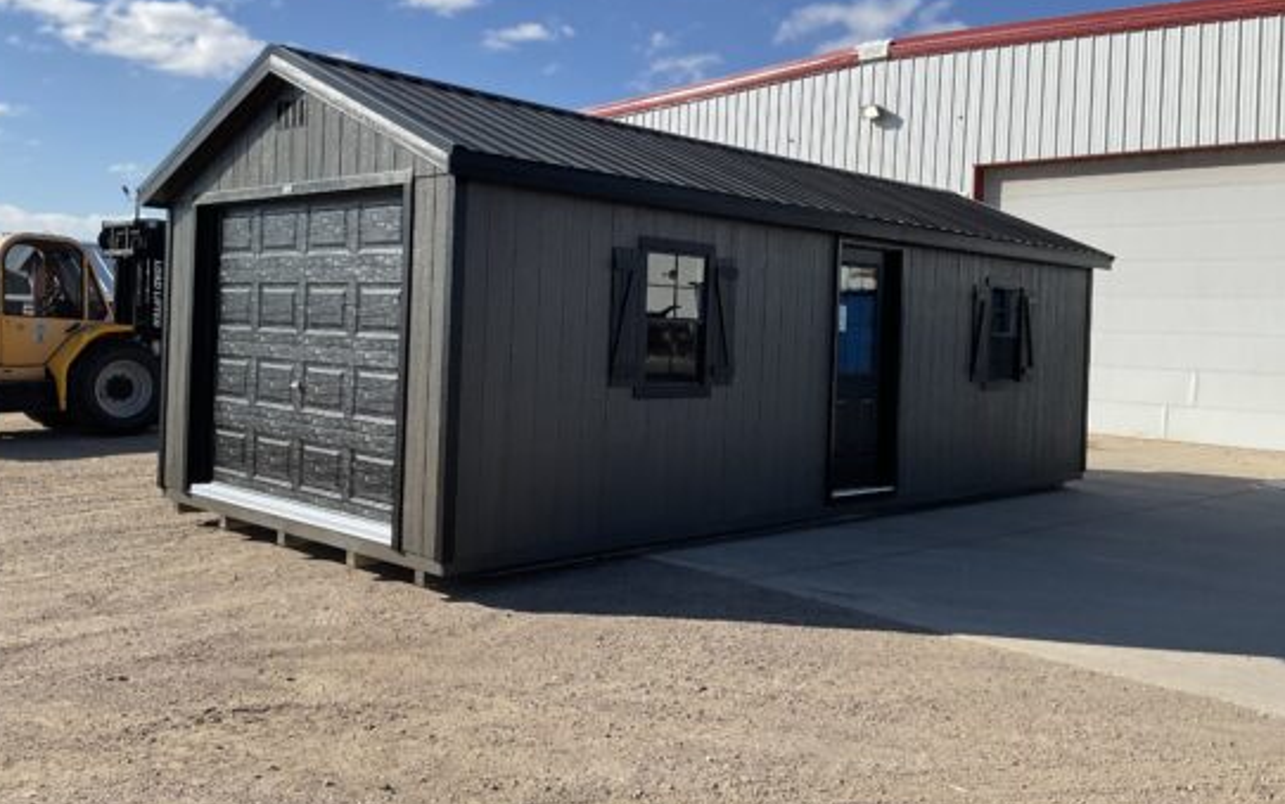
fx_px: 1191
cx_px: 640
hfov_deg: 56.7
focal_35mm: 34
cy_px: 346
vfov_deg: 37.2
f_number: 1.8
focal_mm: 3
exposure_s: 1/2058
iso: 16
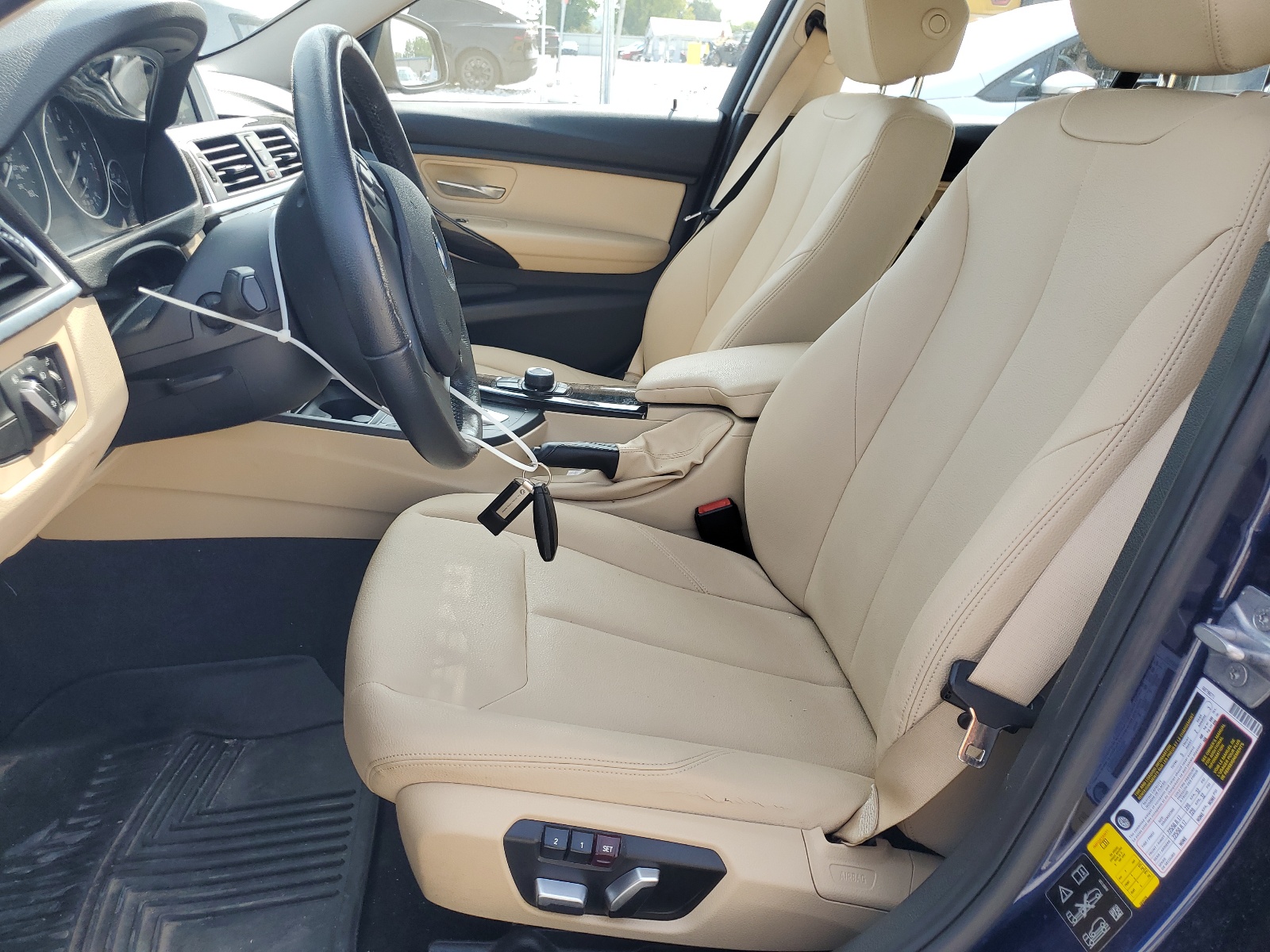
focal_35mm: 26
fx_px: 954
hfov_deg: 67.3
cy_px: 476
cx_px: 635
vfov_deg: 53.1
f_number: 1.5
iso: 50
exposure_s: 1/435
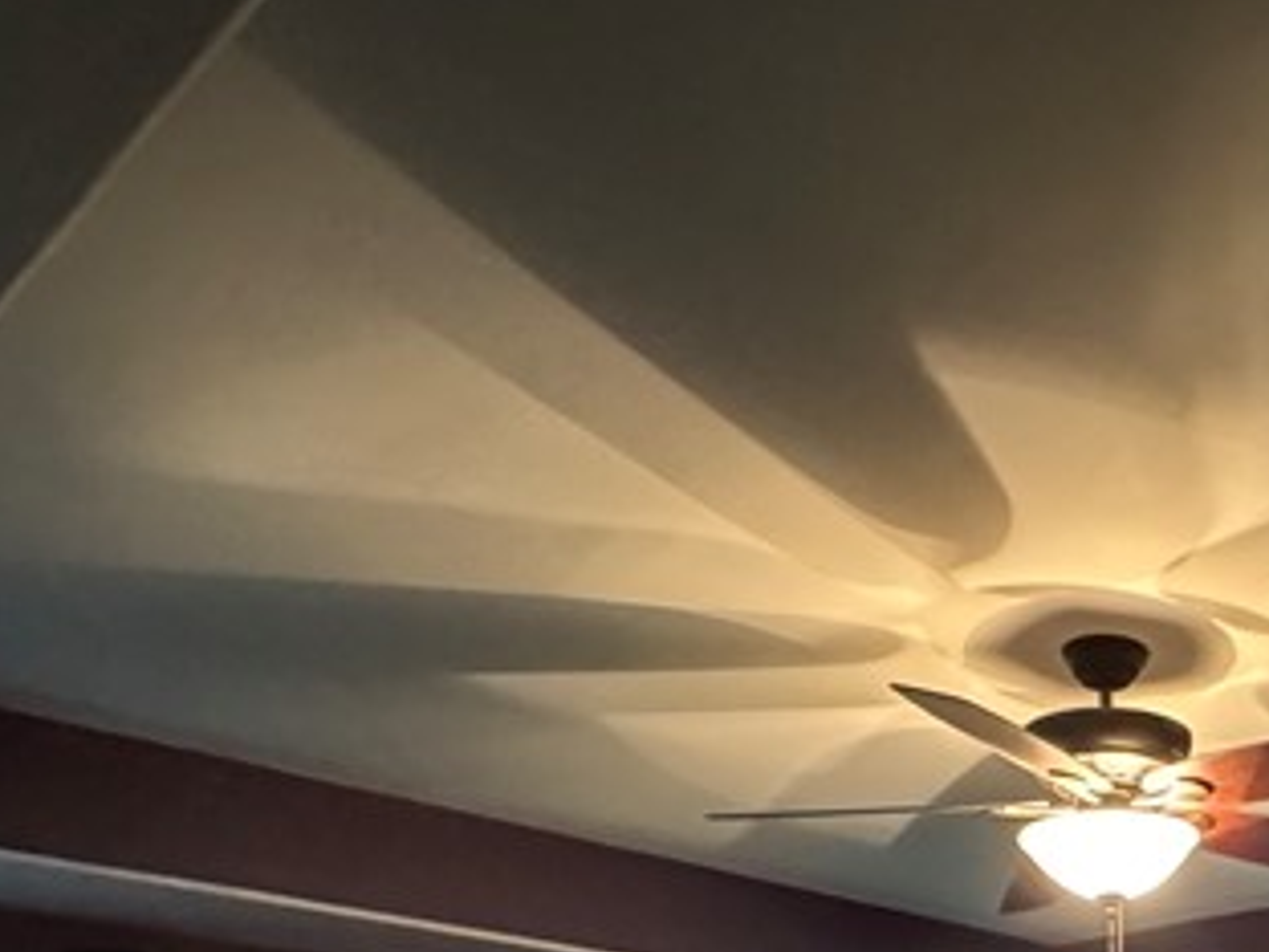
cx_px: 1224
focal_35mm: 46
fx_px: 1686
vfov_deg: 24.0
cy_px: 1473
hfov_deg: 37.5
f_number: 2.2
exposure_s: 1/40
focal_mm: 2.22
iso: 1600
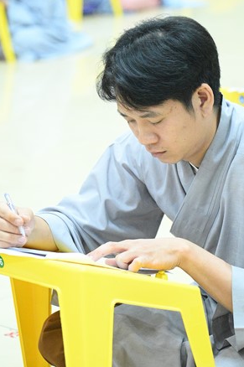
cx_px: 163
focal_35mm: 178
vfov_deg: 11.6
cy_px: 184
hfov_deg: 7.7
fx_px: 1814
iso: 20000
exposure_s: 1/200
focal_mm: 120
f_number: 4
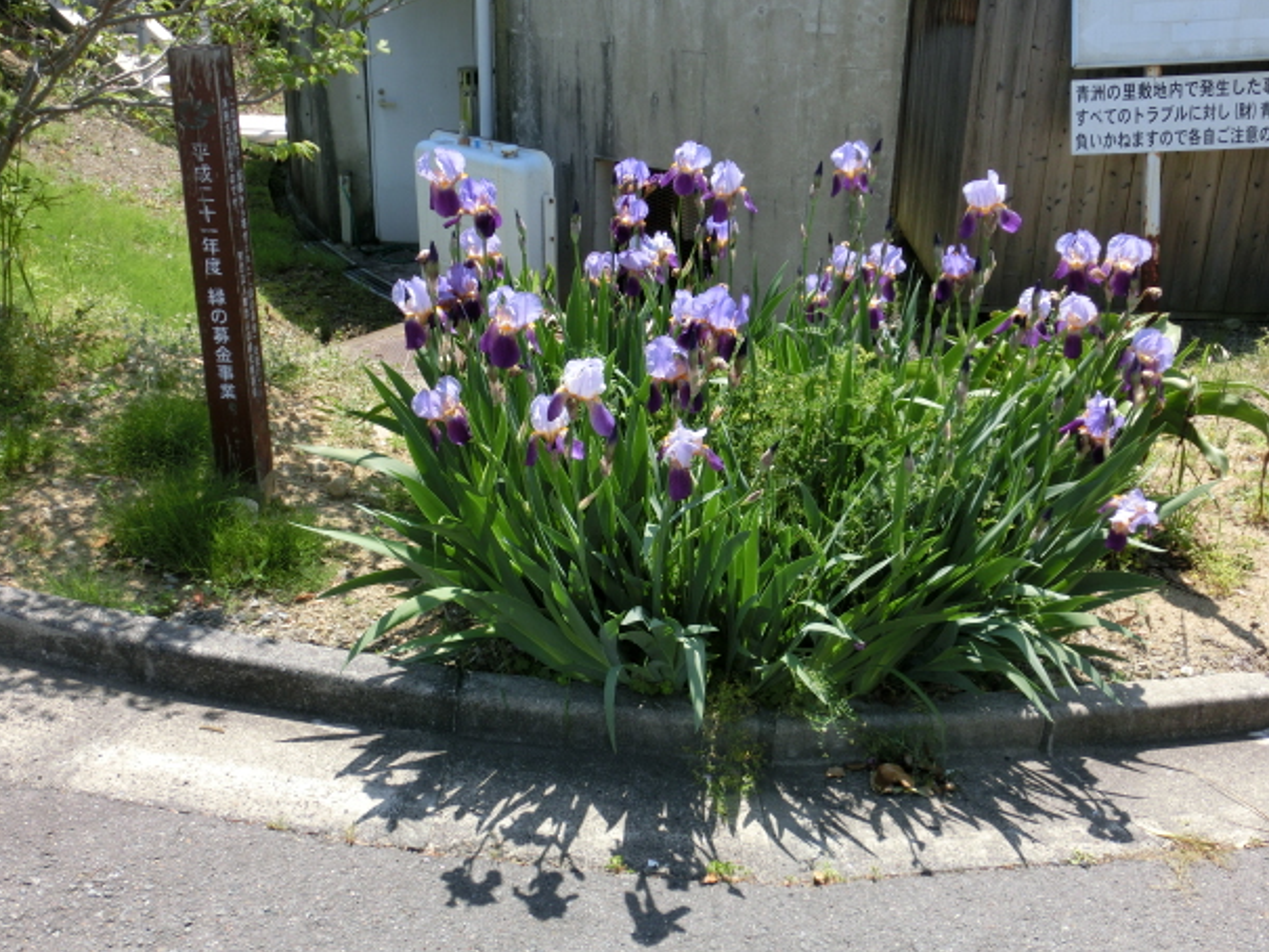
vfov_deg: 38.7
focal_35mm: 37
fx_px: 1357
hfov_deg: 50.1
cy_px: 489
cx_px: 623
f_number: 3.2
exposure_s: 1/500
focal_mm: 6.1
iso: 80
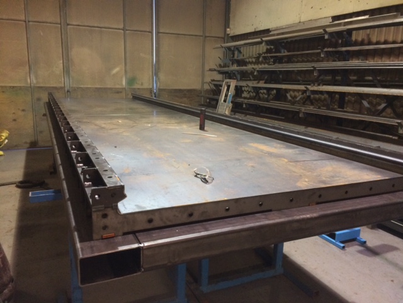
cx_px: 202
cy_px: 152
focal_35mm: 29
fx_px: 338
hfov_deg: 61.7
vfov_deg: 48.2
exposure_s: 1/20
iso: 320
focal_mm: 4.15
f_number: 2.2
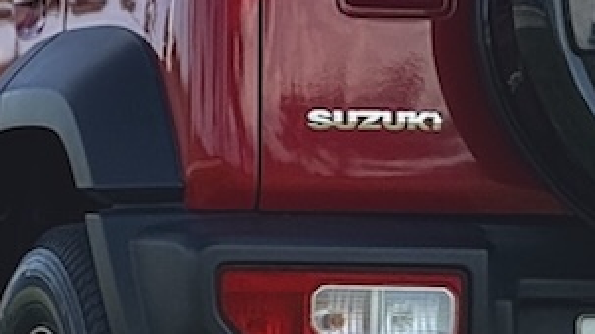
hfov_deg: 4.1
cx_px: 283
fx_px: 8232
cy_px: -40
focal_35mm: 522
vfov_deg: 2.3
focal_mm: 15.66
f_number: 2.8
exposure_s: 1/668
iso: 64
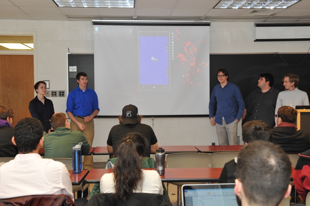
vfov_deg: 28.0
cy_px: 103
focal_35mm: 48
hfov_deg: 41.1
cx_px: 155
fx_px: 413
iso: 1600
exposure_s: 1/60
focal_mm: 48
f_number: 7.1
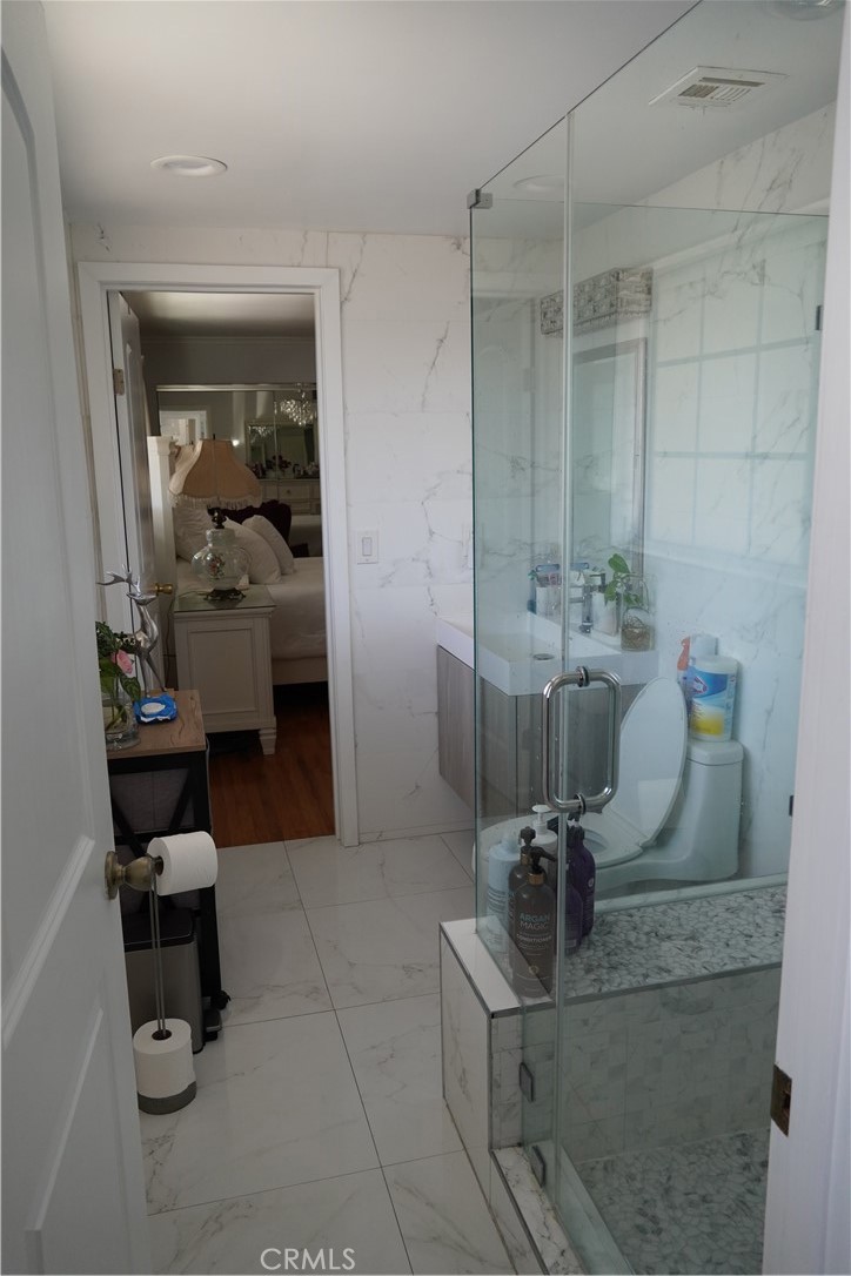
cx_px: 426
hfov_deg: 47.9
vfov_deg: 67.4
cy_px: 638
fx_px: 957
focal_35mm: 27
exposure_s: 1/160
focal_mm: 18
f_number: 4
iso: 640
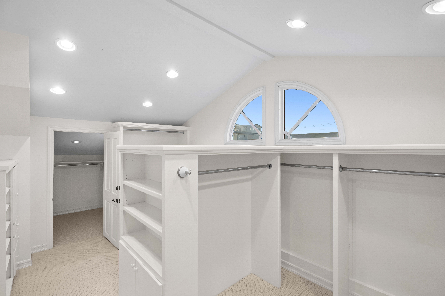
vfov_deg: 73.7
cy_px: 148
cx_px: 222
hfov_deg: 96.8
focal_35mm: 16
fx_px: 198
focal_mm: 16
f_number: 8
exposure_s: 1/6
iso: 125
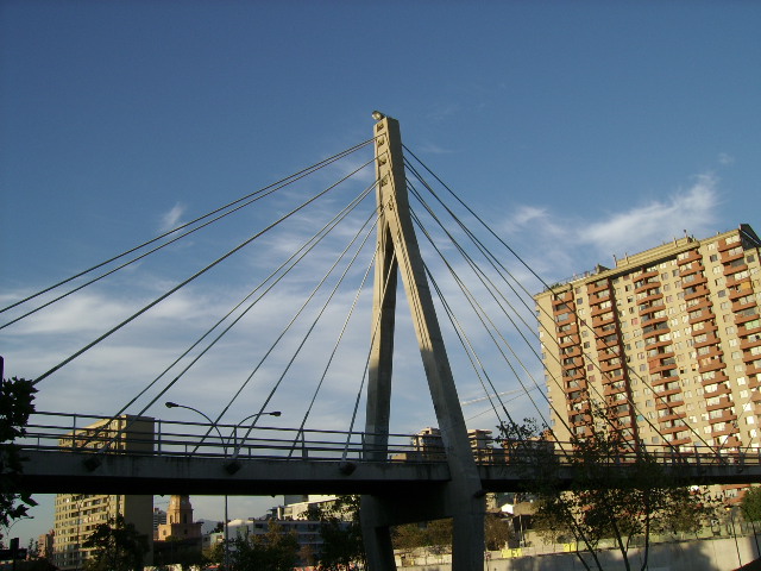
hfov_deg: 52.6
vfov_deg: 40.7
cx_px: 380
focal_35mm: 35
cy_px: 286
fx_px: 769
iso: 50
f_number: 5.8
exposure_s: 1/229
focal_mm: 5.95
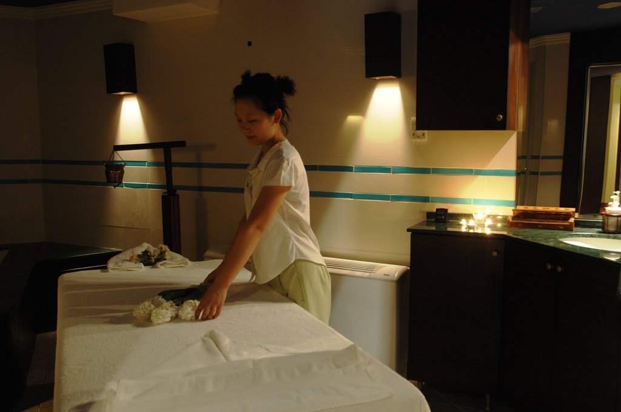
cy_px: 206
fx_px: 620
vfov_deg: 36.8
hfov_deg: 53.2
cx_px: 310
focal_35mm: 36
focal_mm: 24
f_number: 5.6
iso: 200
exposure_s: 2
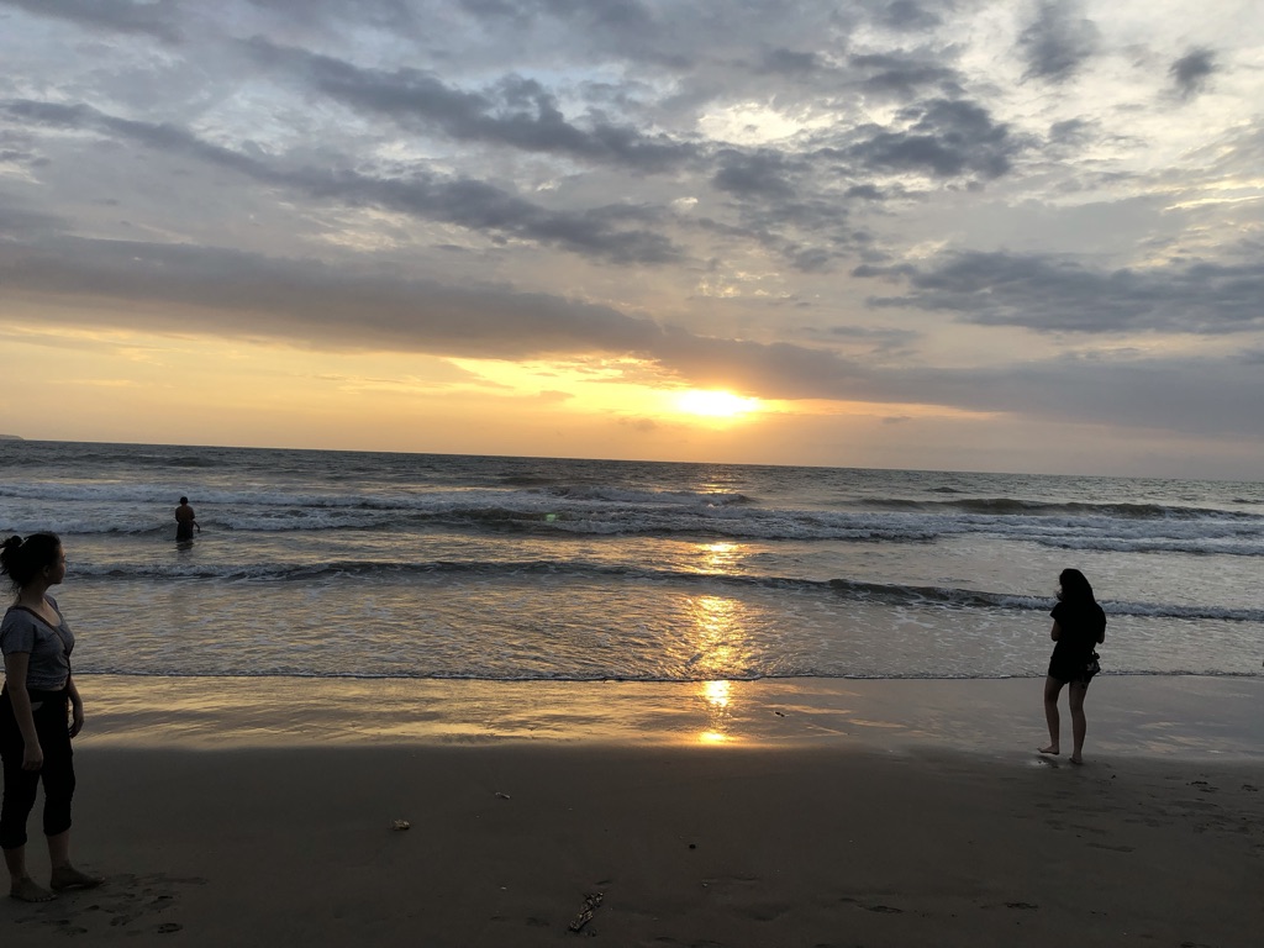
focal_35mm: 28
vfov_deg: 49.7
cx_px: 632
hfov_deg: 63.4
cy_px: 474
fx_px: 1022
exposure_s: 1/410
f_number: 1.8
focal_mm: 4
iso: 20
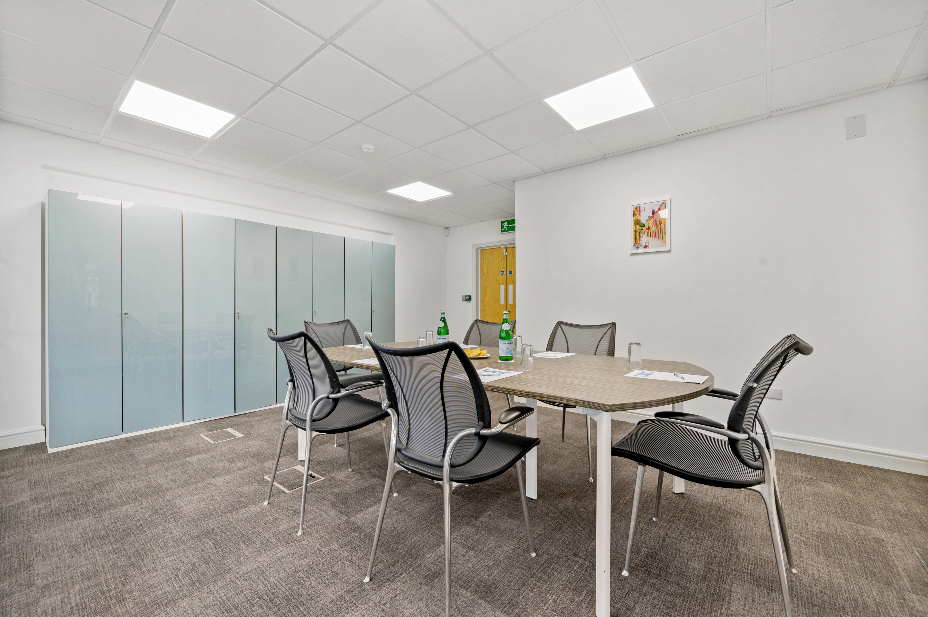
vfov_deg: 81.1
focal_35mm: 14
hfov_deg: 104.3
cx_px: 464
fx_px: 361
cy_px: 308
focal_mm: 14
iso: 200
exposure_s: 1/60
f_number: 8
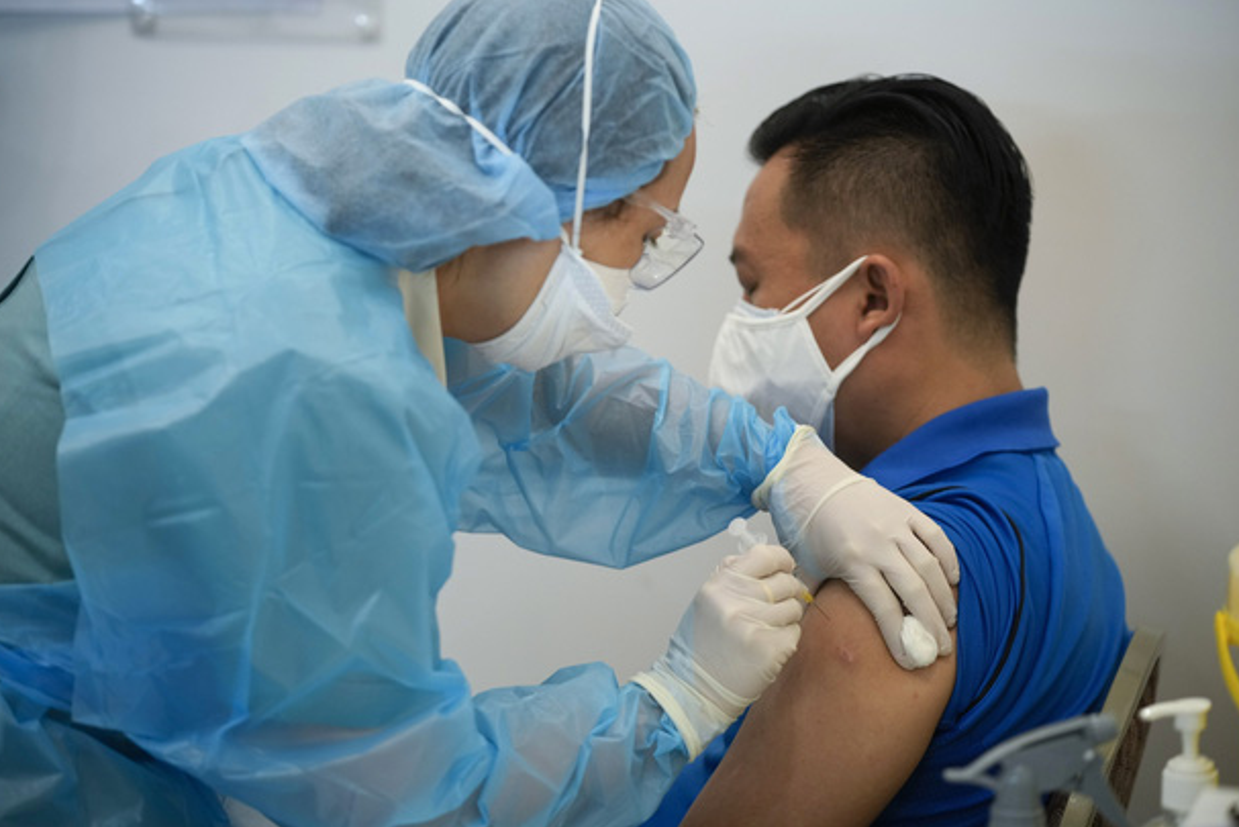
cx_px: 641
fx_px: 4062
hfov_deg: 17.3
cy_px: 397
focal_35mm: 118
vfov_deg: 11.6
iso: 800
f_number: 2.8
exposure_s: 1/125
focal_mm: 112
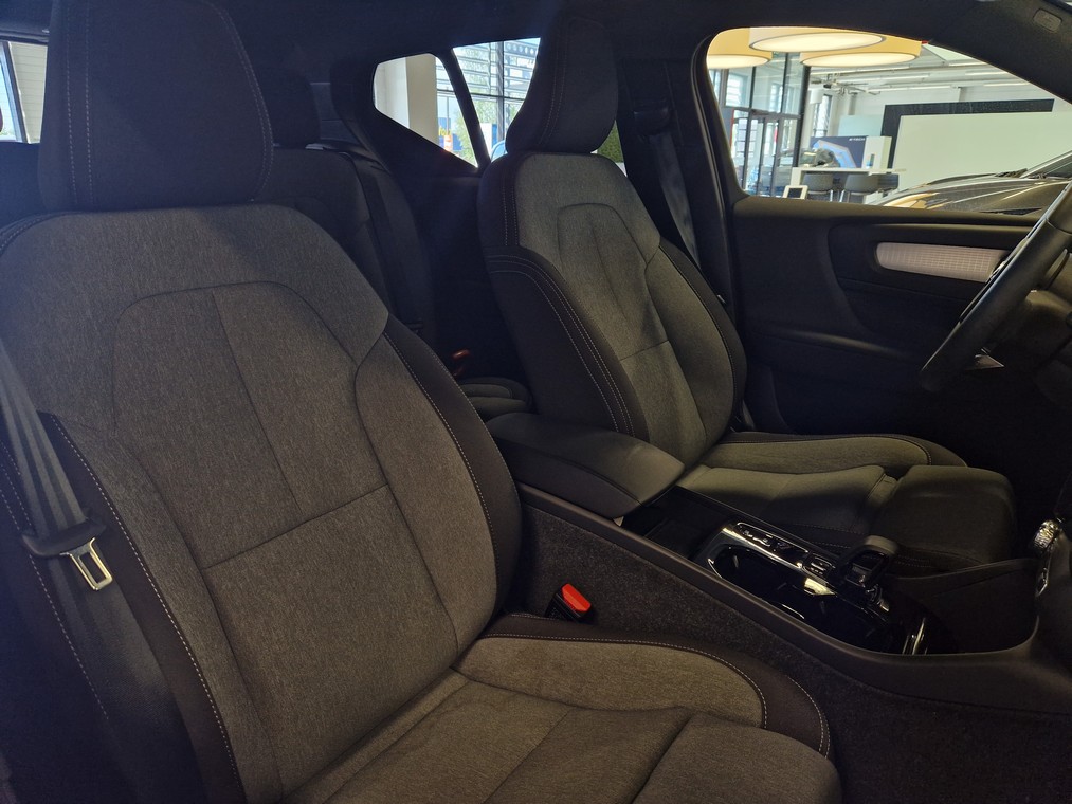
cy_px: 402
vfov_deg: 58.9
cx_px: 536
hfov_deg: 73.9
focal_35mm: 23
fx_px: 712
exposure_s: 1/100
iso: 200
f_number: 1.8
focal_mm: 5.4
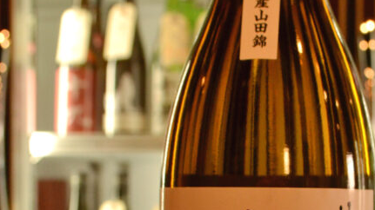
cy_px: 226
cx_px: 275
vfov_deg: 14.1
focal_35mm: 84
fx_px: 835
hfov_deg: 25.1
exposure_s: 1/125
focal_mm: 24
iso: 1600
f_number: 5.6
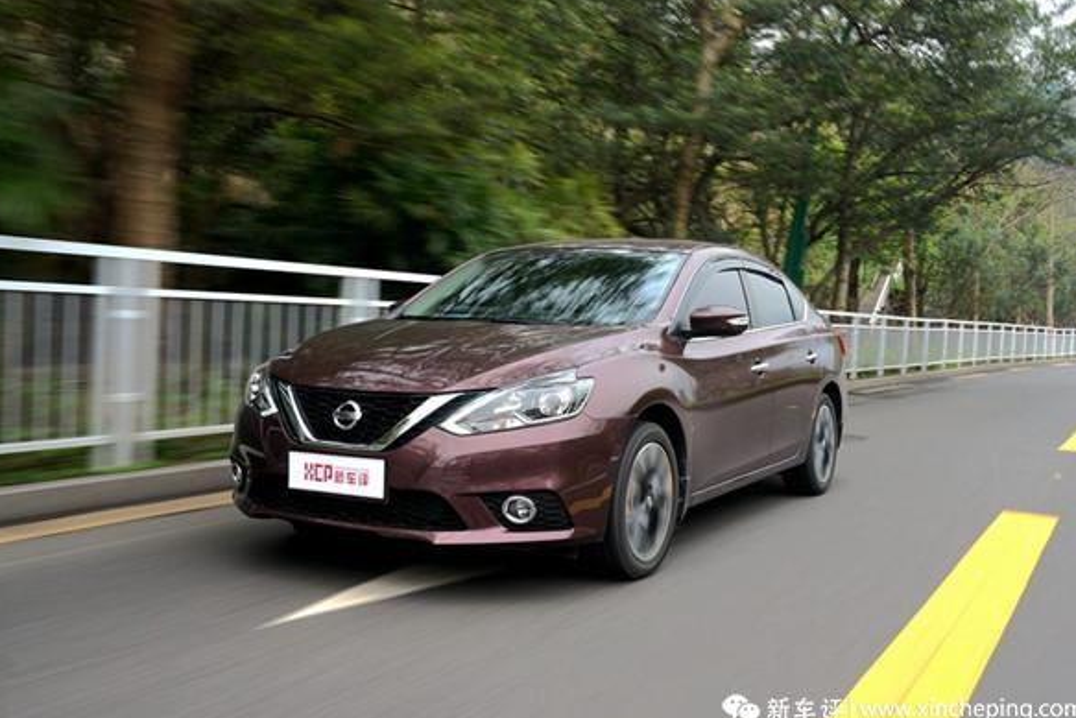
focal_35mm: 37
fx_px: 1106
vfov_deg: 36.0
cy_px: 362
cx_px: 537
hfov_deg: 51.9
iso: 100
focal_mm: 24
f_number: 9
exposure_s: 1/40
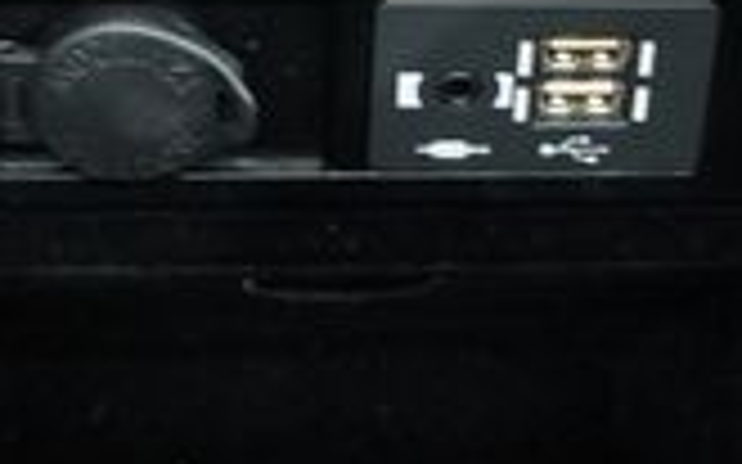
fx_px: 2163
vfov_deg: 12.2
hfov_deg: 19.3
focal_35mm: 107
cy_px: 176
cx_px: 567
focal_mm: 18
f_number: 3.5
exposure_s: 1/13
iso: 1600
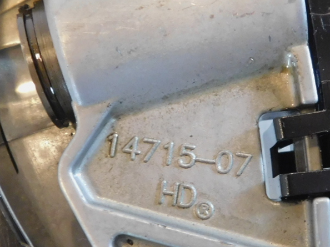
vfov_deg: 23.5
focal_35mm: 62
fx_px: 591
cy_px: 176
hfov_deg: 31.1
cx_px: 202
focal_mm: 4
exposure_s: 1/30
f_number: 3
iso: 320
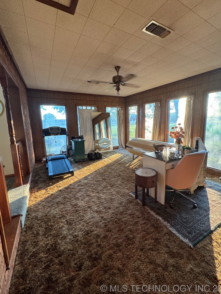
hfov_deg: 81.7
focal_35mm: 15
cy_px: 140
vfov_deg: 98.1
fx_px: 128
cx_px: 116
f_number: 2.2
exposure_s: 1/120
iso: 320
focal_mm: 2.22
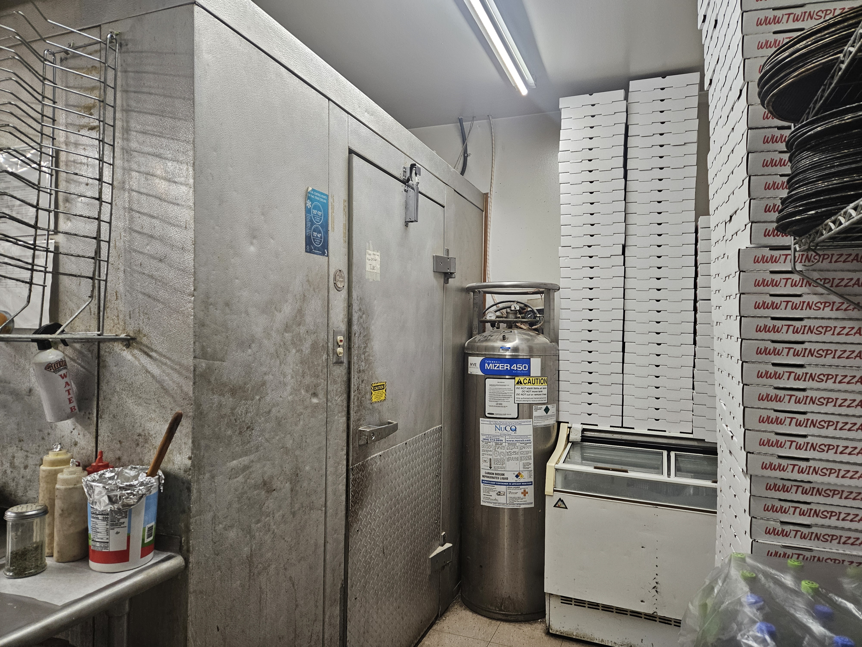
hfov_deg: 73.9
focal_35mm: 23
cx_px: 431
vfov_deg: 58.9
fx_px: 573
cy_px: 324
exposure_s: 1/51
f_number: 1.8
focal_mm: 5.4
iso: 200
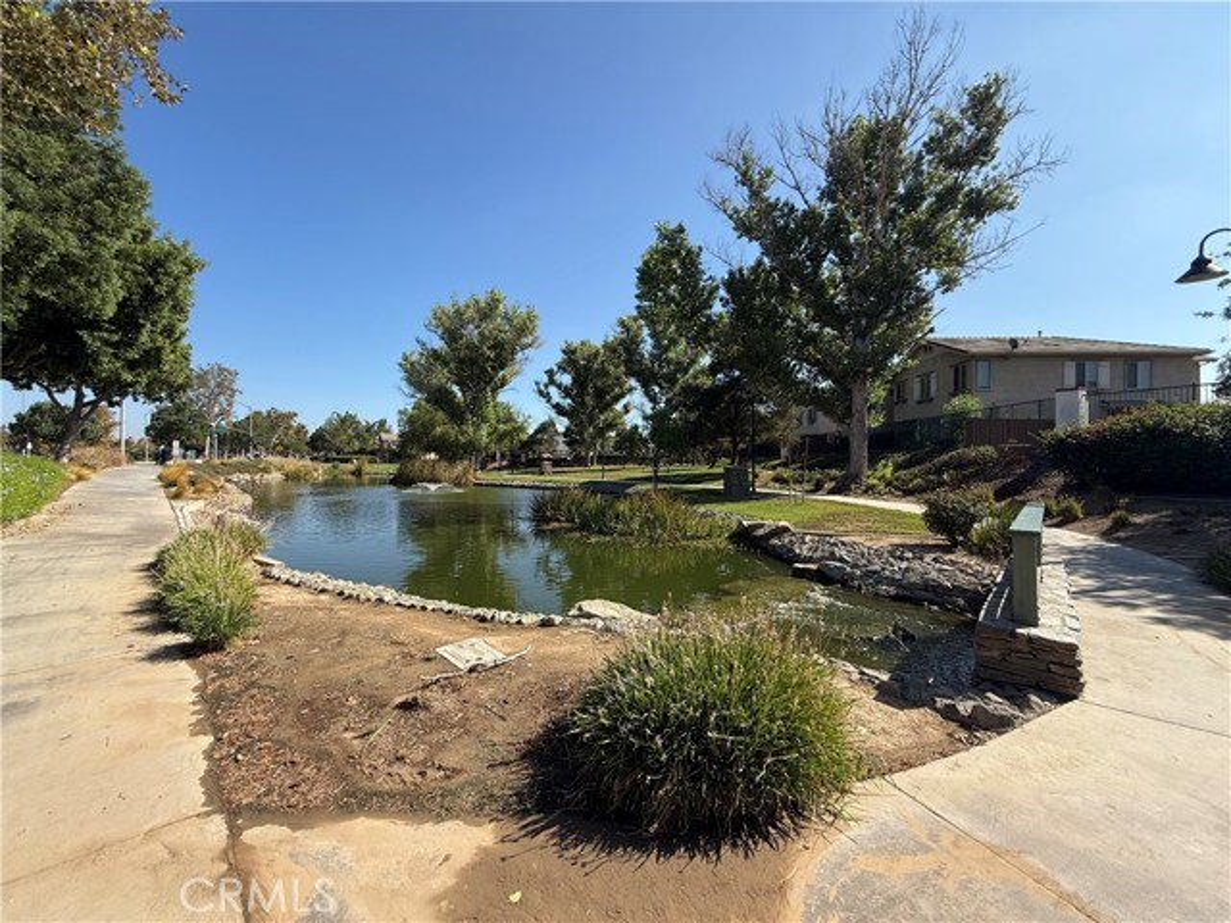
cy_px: 462
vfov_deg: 85.7
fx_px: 498
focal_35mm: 14
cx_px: 616
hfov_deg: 102.1
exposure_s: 1/1125
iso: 50
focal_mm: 2.22
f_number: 2.2
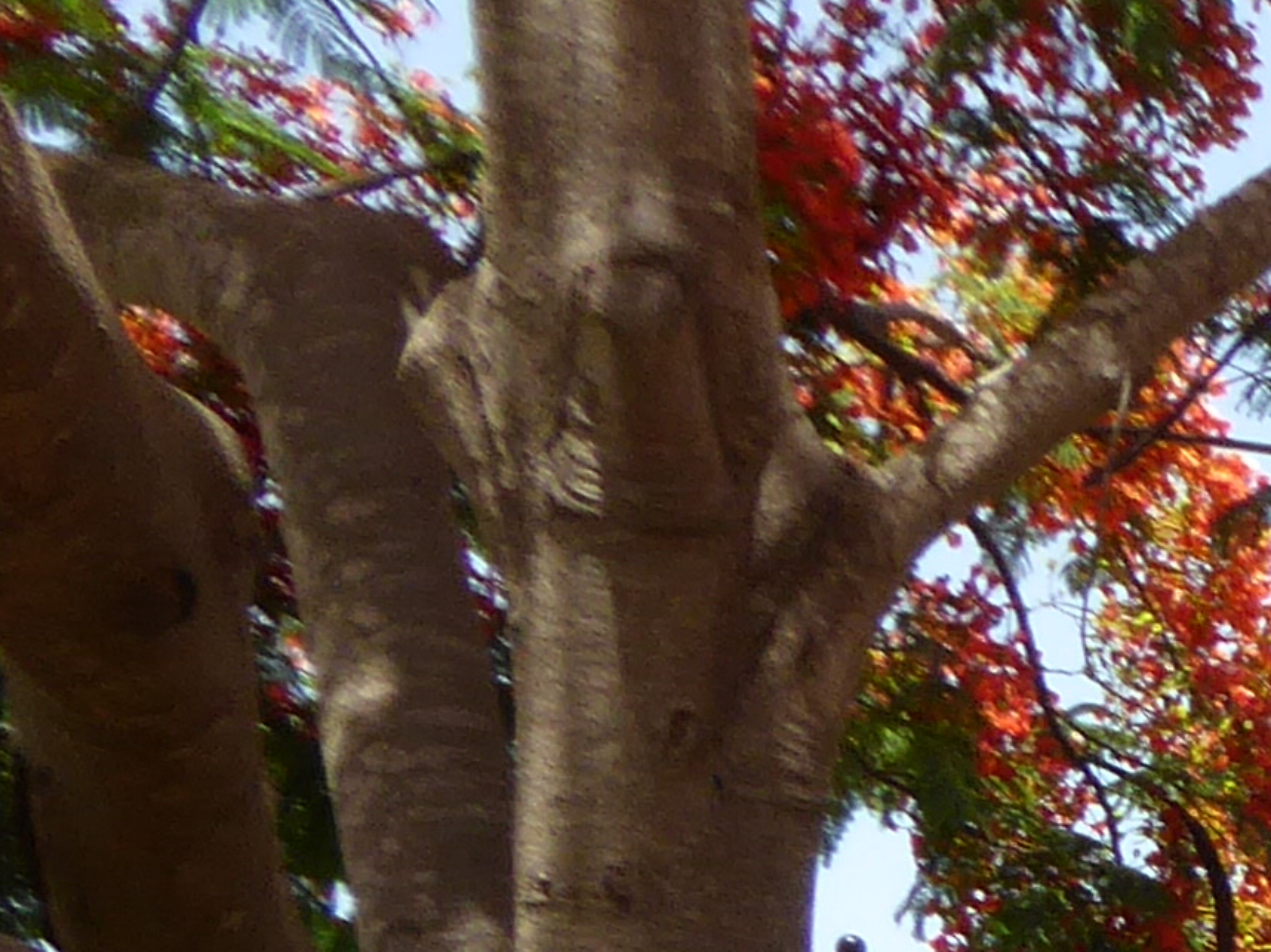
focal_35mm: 137
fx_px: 5029
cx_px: 3096
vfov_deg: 9.9
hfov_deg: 11.7
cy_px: 1975
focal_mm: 4.3
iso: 100
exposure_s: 1/500
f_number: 3.3
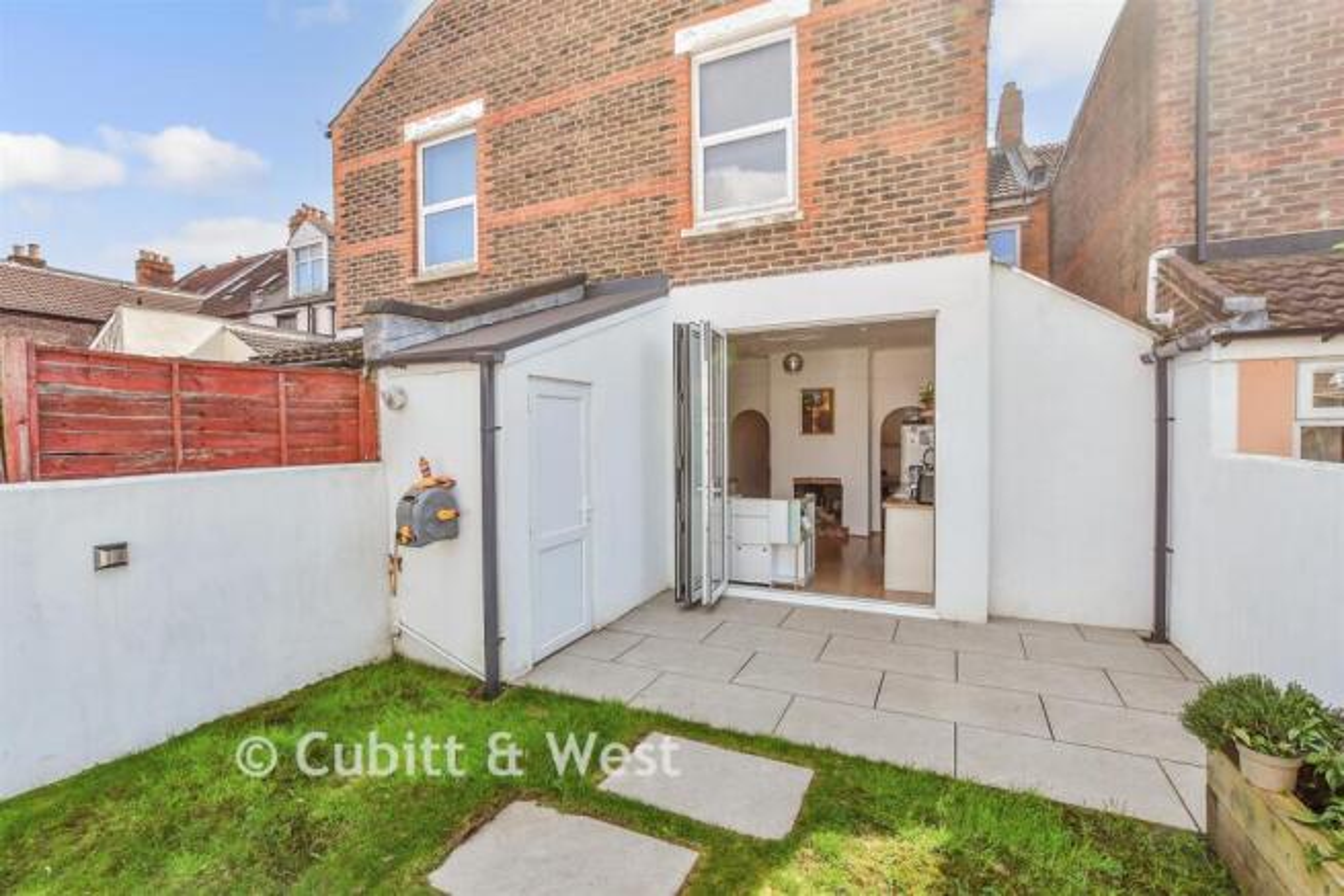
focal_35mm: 15
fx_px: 560
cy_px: 448
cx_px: 672
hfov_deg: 100.4
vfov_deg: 77.4
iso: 320
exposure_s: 1/250
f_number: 8
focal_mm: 10
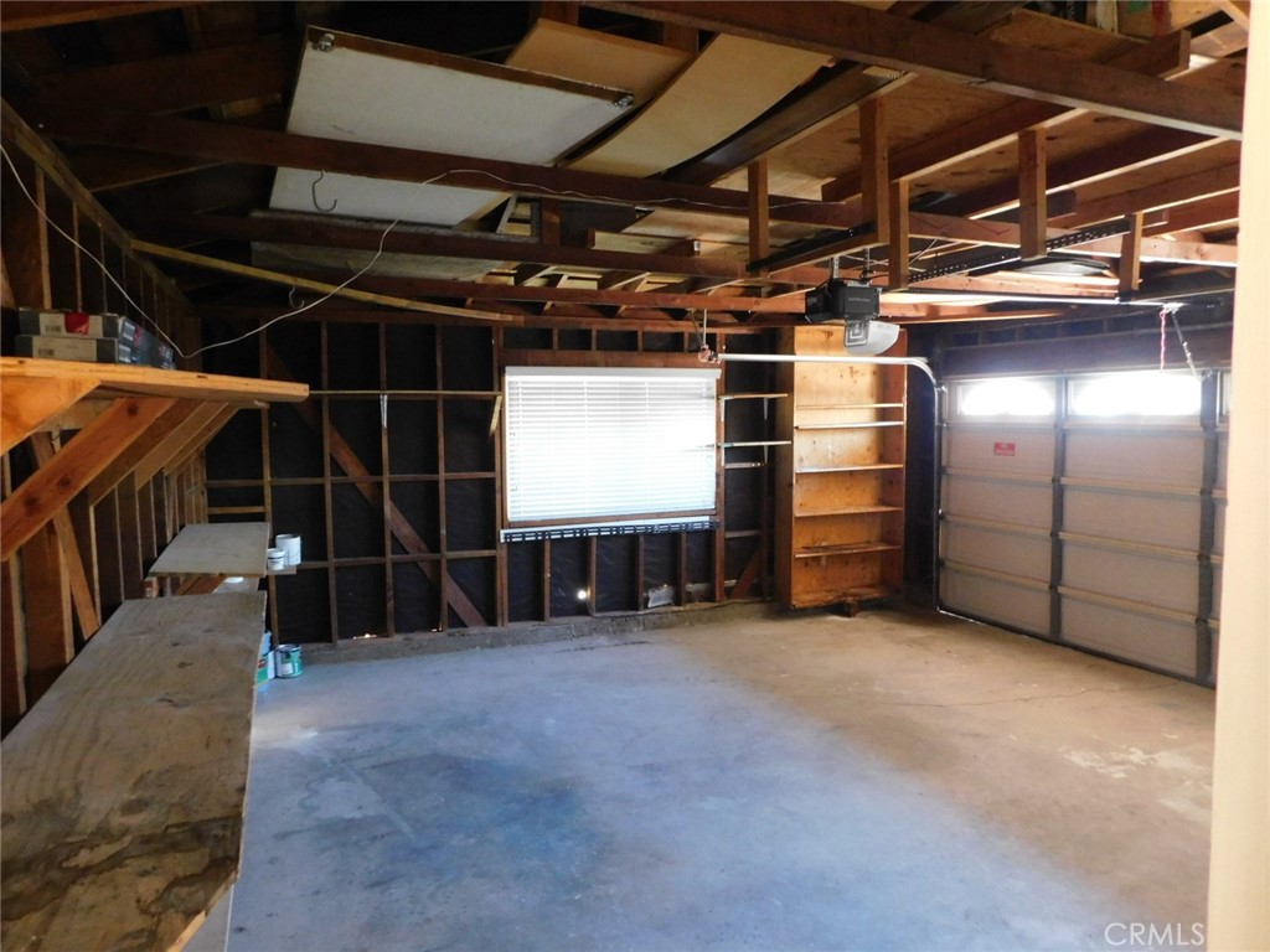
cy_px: 476
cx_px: 635
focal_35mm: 23
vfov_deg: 58.9
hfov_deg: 73.9
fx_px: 844
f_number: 3
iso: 560
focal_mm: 4
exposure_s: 1/8
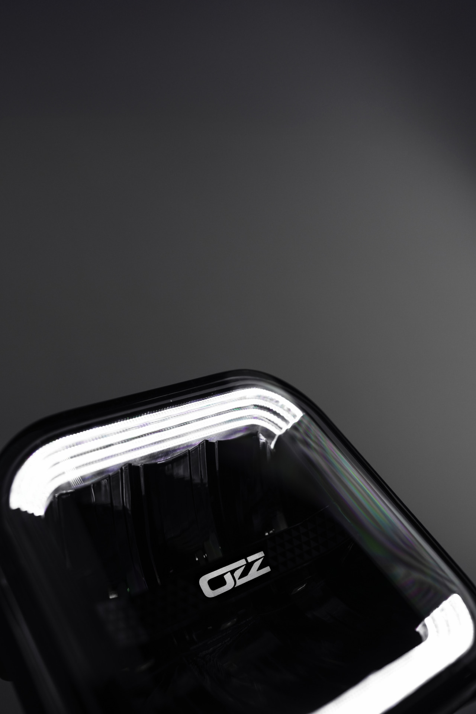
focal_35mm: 34
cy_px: 357
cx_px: 238
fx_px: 674
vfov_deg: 55.8
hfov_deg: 38.9
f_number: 4
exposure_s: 1/60
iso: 1000
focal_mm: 34
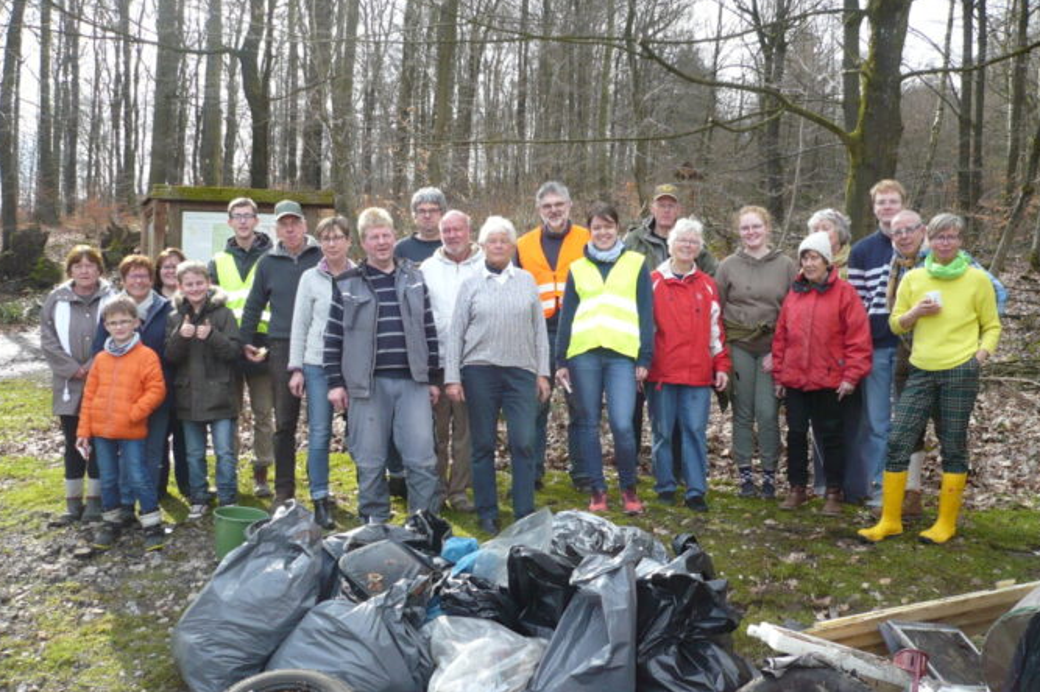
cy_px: 390
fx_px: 1097
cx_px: 521
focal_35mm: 38
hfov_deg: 50.7
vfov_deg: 35.0
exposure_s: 1/250
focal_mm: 5.8
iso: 100
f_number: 2.8
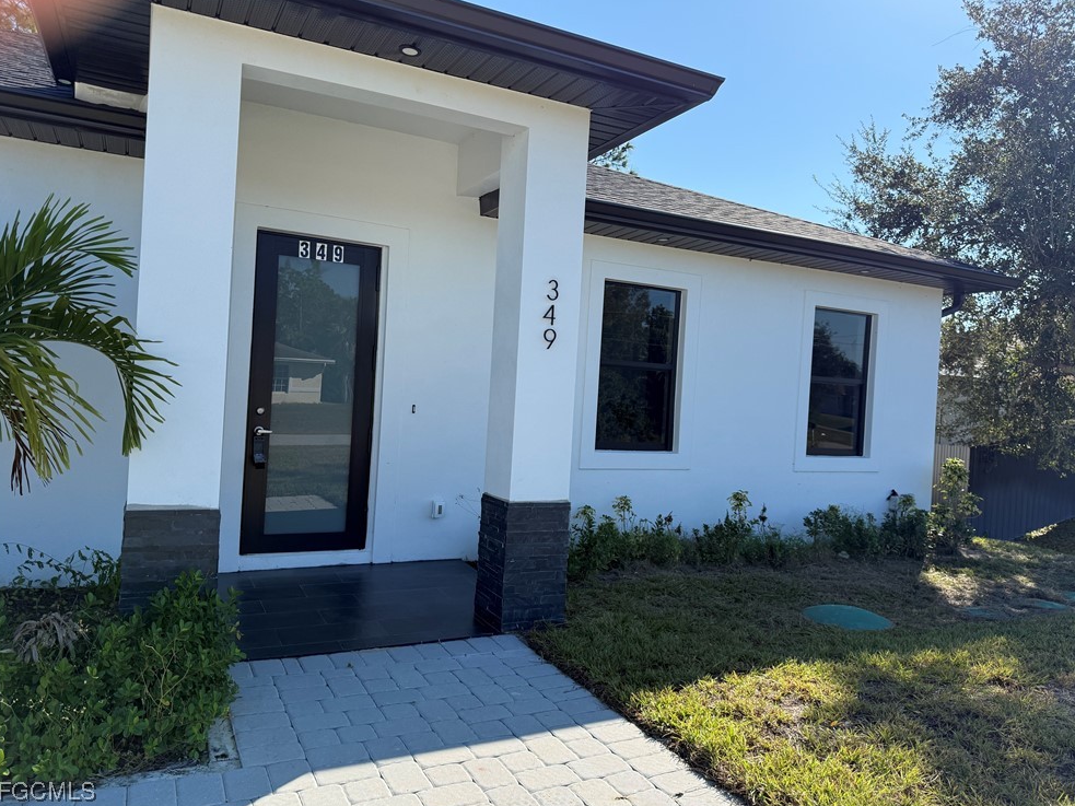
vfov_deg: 54.9
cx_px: 551
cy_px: 396
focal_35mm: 25
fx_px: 776
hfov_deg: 69.4
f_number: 1.78
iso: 100
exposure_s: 1/3145
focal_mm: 6.76
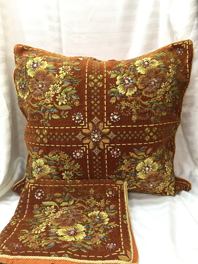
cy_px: 132
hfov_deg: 48.2
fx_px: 221
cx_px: 99
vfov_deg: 61.7
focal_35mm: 29
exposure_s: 1/33
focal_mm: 4.15
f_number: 2.2
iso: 200
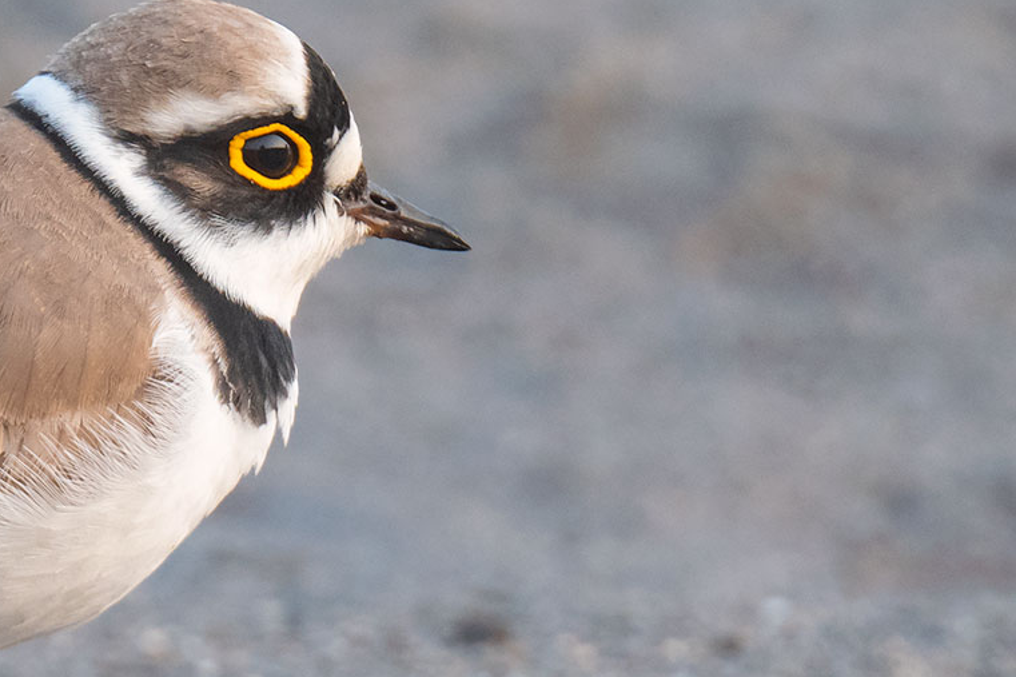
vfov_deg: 0.5
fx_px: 74740
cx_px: 120
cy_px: 486
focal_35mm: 2649
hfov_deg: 0.8
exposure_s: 1/200
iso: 1000
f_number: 8
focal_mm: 700
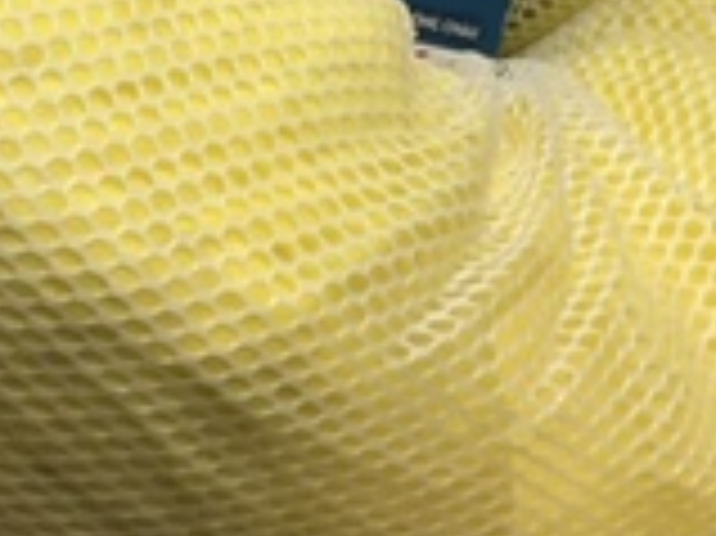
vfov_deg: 12.3
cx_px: 212
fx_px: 2418
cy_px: -162
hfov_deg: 16.8
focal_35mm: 117
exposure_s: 1/17
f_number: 2.2
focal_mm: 4.15
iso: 100
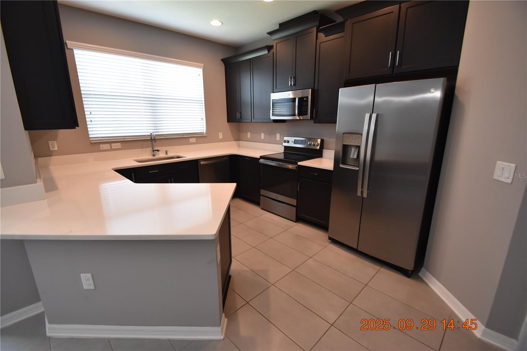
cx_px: 264
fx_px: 220
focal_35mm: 15
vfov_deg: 77.3
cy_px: 176
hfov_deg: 100.4
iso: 800
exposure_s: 1/90
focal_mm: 10
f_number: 3.5
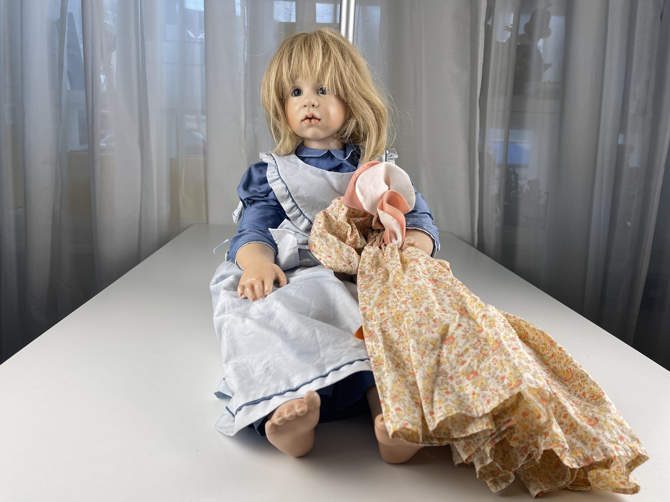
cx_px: 335
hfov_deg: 69.4
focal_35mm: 25
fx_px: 484
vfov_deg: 54.9
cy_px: 251
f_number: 1.6
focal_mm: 5.1
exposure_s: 1/128
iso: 32
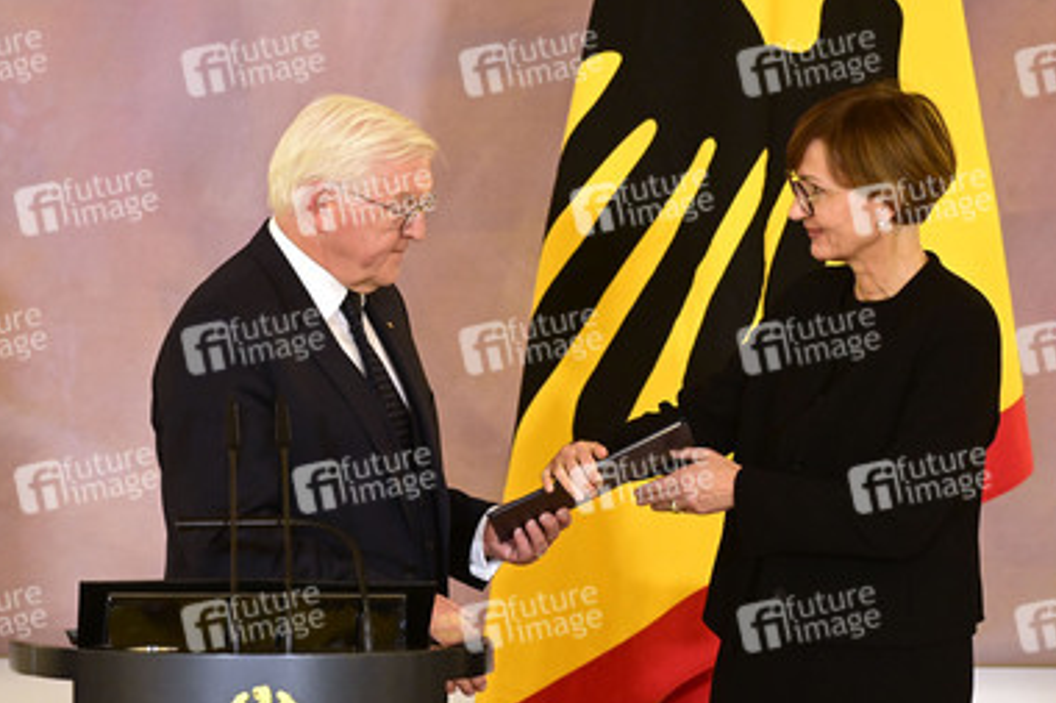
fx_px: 7652
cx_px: 568
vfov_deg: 5.3
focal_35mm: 261
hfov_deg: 7.9
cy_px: 411
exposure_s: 1/320
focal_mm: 220
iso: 10000
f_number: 5.6
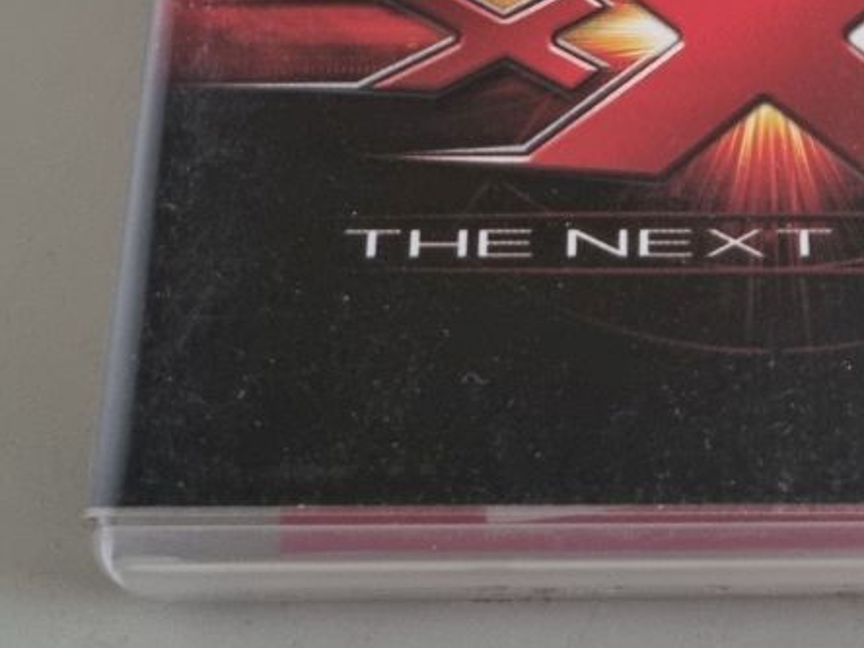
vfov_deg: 17.4
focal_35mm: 78
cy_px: -261
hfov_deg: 24.6
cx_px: 690
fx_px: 1947
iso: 500
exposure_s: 1/50
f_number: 1.8
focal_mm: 5.4
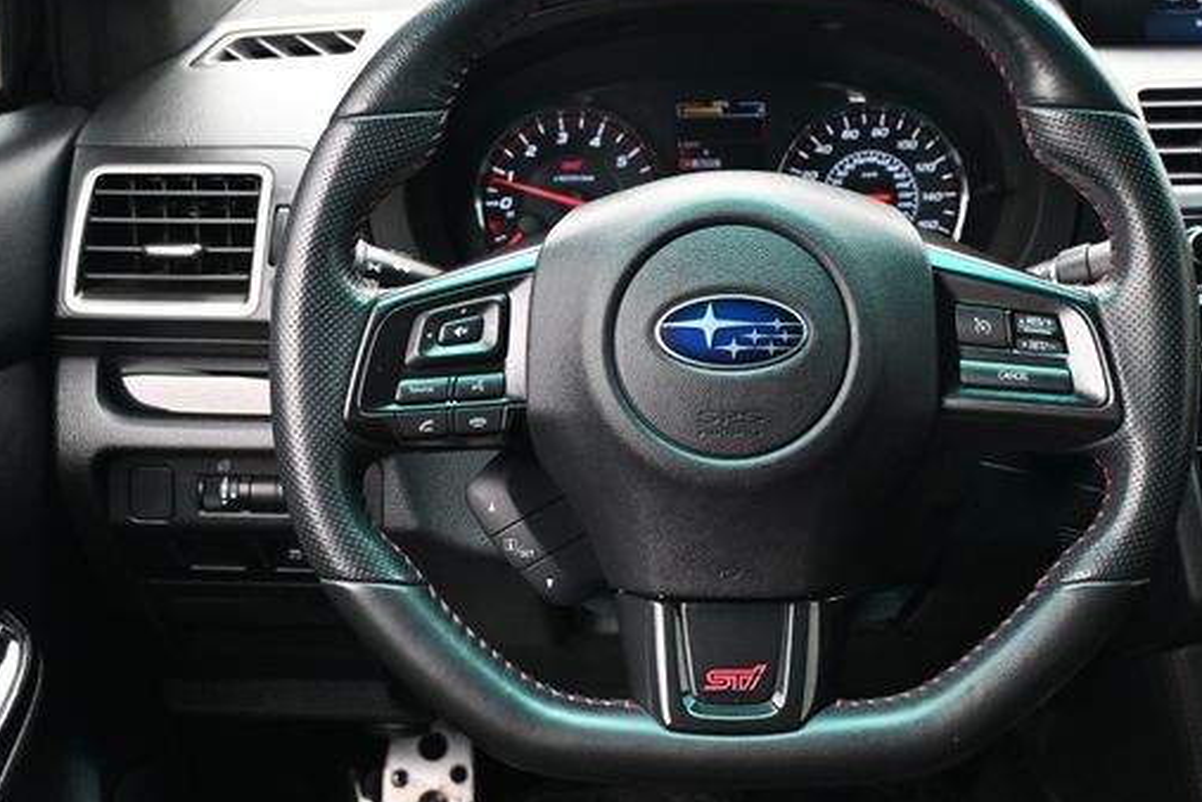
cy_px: 330
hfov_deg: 37.3
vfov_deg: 25.5
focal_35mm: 53
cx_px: 733
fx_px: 1769
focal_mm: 28
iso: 900
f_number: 4.5
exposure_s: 1/125
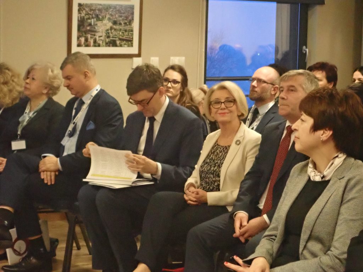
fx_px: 1049
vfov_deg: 14.8
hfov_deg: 19.6
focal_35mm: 100
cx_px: 182
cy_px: 136
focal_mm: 18
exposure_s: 1/80
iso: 3200
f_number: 4.9
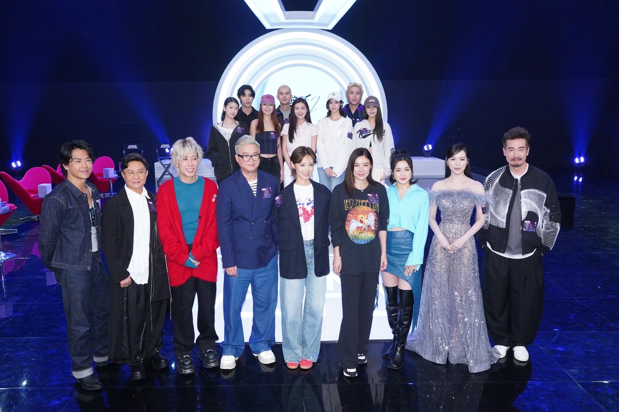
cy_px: 206
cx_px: 310
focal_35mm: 30
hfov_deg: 61.9
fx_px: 516
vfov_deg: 43.6
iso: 8000
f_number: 8
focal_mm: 30
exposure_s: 1/125
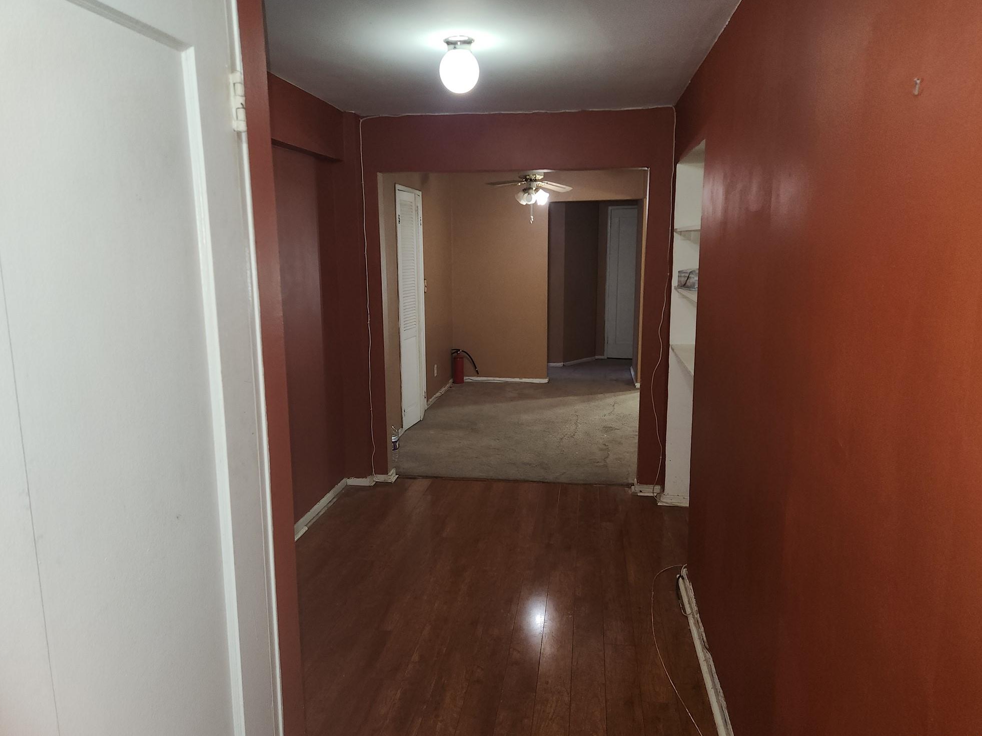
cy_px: 372
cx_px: 496
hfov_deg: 71.6
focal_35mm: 24
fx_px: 681
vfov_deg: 56.8
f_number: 1.8
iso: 125
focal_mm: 5.4
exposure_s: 1/20
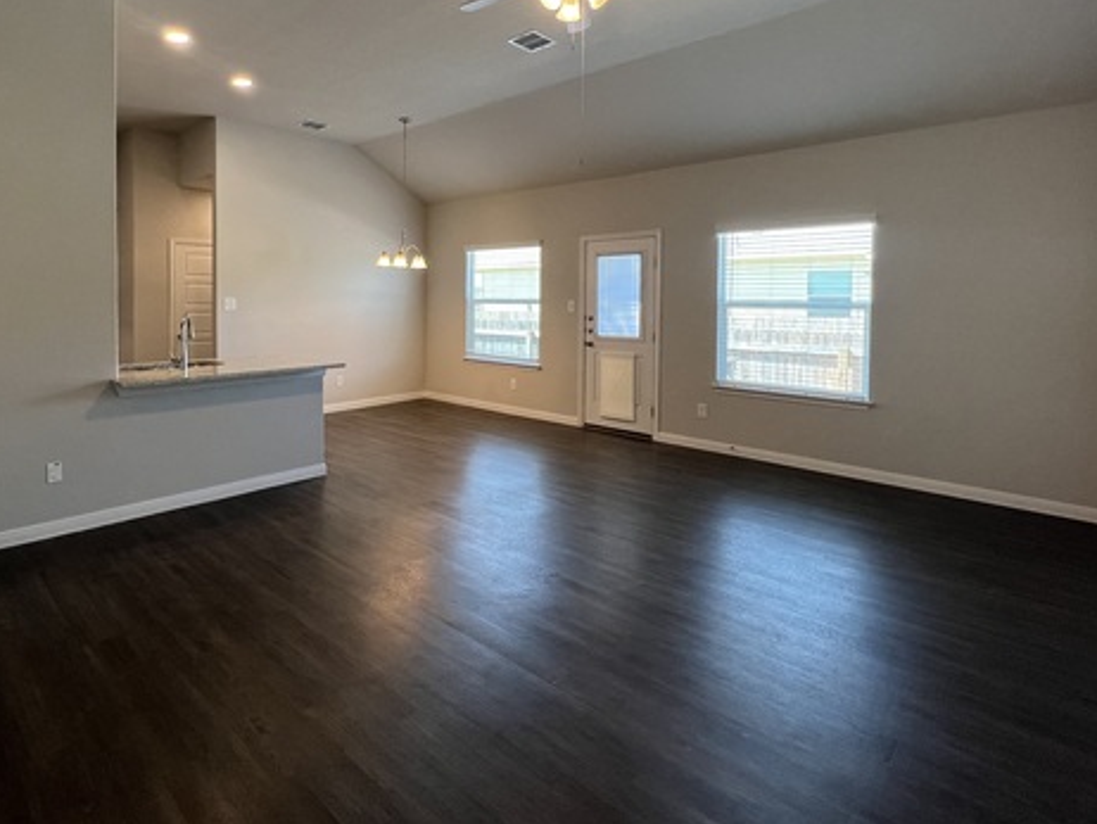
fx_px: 571
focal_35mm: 18
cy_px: 316
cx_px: 442
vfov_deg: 70.6
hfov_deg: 86.7
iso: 160
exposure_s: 1/120
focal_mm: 1.57
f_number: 1.8
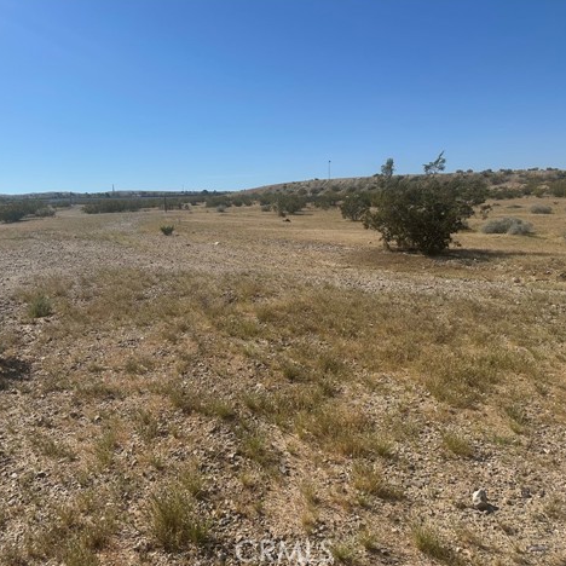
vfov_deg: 55.6
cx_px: 236
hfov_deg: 55.3
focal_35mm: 29
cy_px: 278
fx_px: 536
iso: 80
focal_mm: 6.86
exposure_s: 1/7576
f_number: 1.78
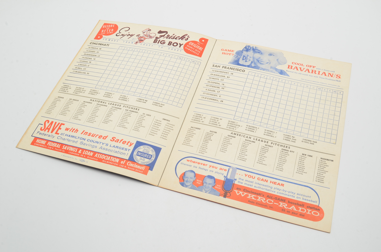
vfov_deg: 36.7
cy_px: 126
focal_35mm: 36
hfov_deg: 53.2
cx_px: 190
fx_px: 380
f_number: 16
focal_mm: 24
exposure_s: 1/125
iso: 200
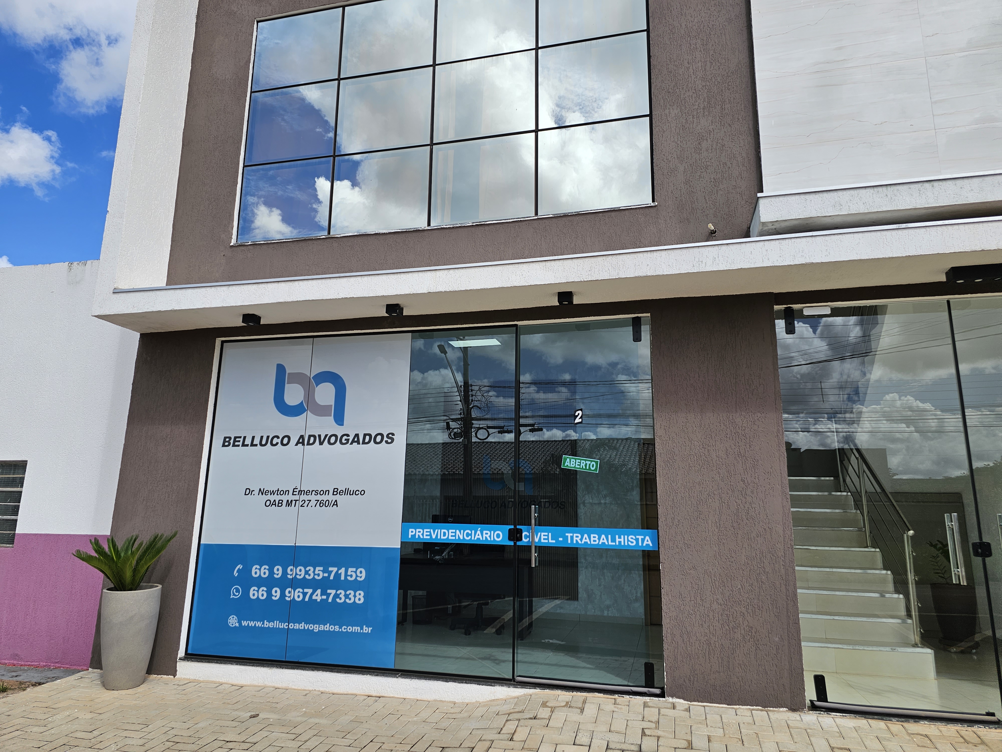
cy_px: 376
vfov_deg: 58.9
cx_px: 501
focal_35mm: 23
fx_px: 666
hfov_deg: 73.9
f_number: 1.7
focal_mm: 6.3
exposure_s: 1/895
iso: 10
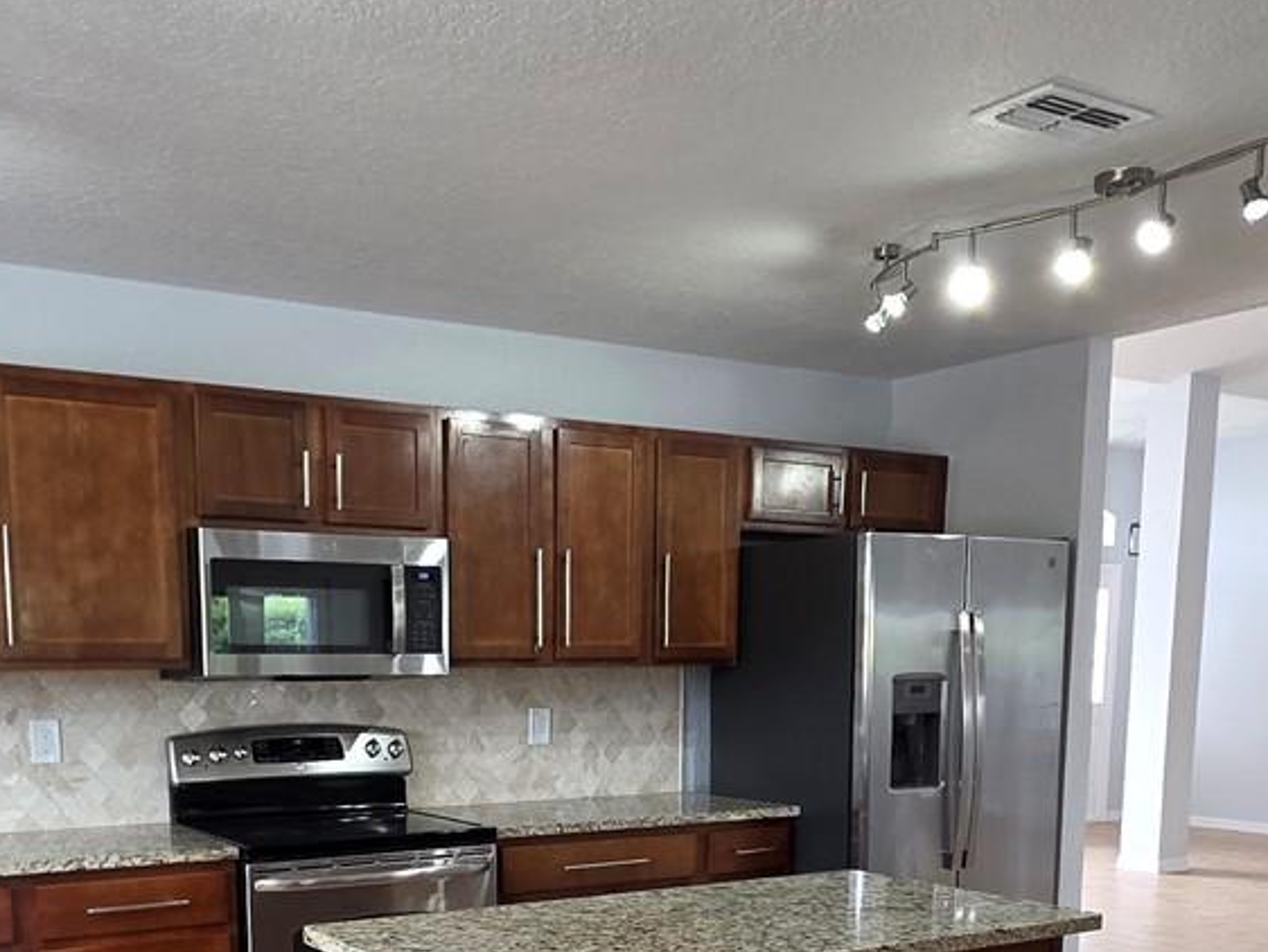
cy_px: 889
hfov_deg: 50.0
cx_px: 553
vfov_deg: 35.9
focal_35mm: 37
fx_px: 1356
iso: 200
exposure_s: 1/120
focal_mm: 2.2
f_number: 1.9
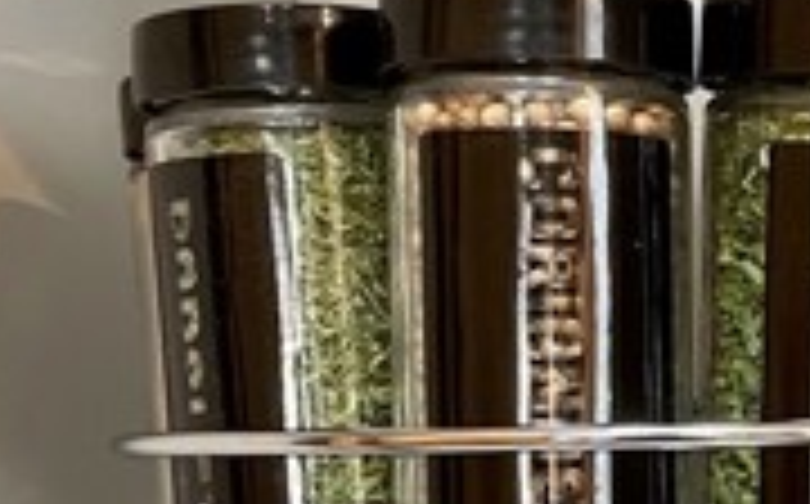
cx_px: 909
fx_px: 2161
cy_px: 652
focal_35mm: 98
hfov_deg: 20.2
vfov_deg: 12.9
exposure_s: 1/60
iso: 250
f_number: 1.6
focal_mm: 4.2
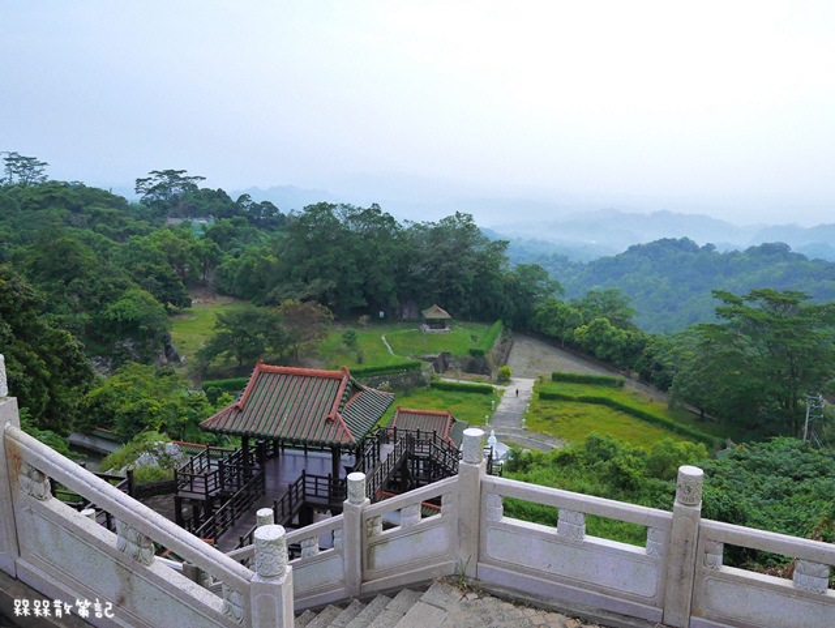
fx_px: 724
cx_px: 418
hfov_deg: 59.9
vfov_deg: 46.9
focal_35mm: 30
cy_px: 314
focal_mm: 15
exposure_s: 1/50
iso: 400
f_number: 4
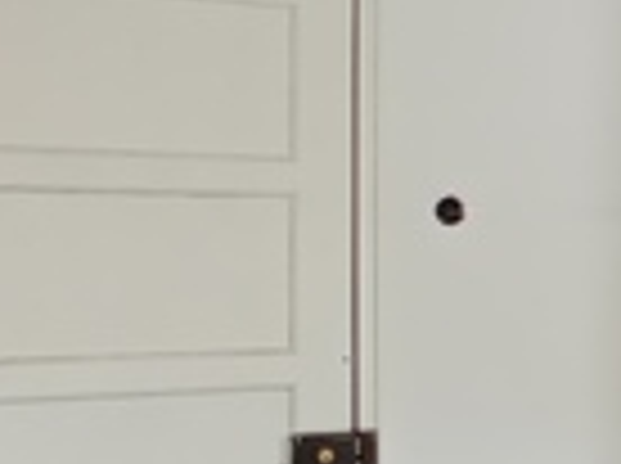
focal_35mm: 87
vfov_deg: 16.9
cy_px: 266
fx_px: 1558
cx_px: 1098
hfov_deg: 18.2
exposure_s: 1/33.3
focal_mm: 1.65
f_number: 2.2
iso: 122
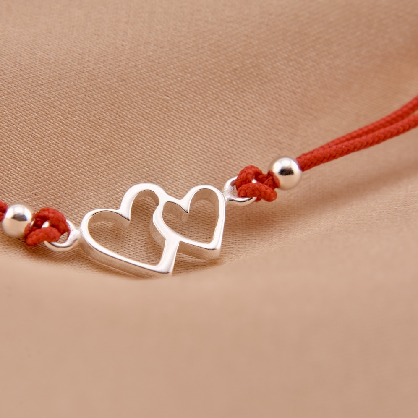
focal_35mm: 96
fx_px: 1312
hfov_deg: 18.1
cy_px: 209
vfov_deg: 18.1
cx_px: 171
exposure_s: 1/160
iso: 360
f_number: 14
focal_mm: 50
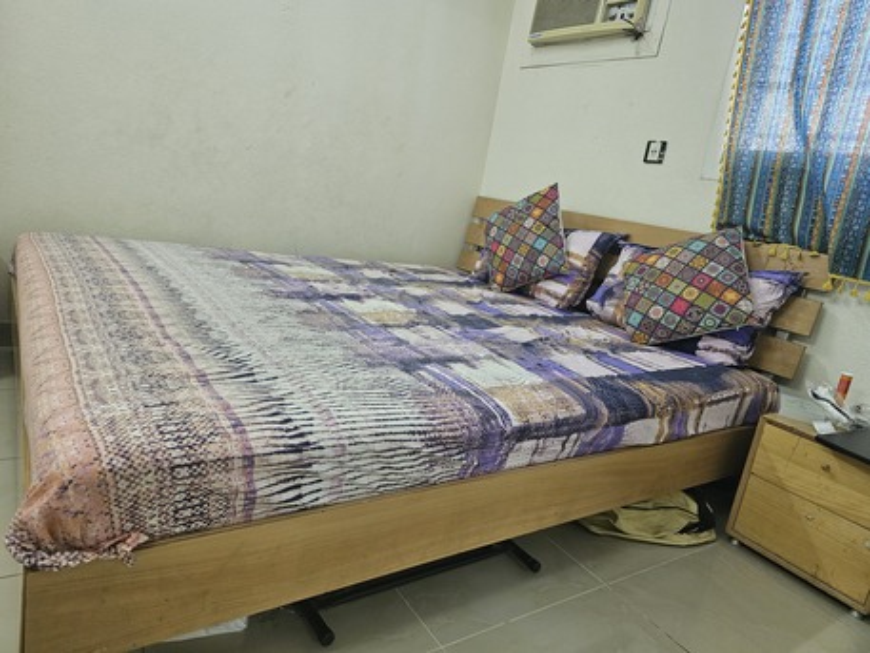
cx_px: 435
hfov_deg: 73.9
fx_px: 578
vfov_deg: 58.9
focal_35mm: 23
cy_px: 326
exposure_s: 1/120
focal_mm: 6.3
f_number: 1.7
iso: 640
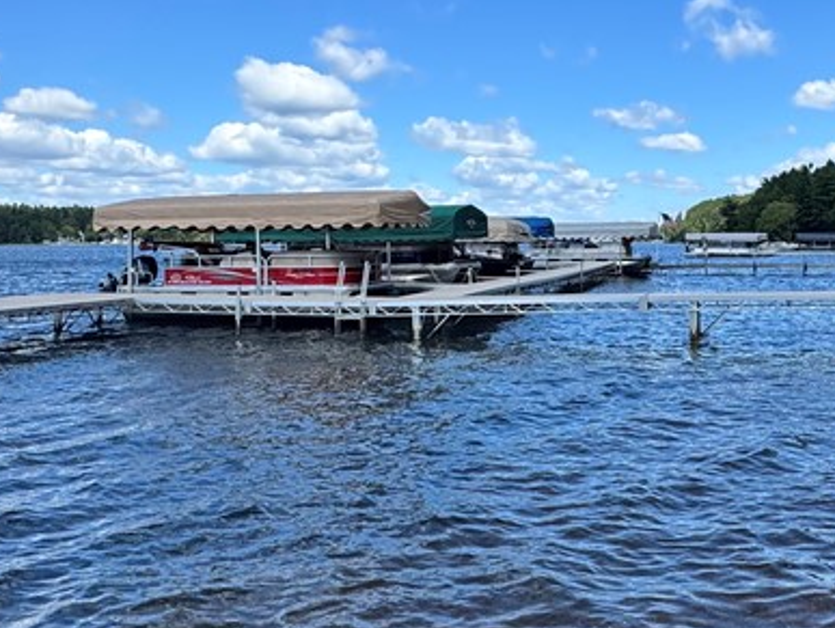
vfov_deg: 38.4
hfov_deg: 49.3
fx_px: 893
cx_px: 555
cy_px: 220
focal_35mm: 37
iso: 50
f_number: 2.2
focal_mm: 2.22
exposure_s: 1/1832
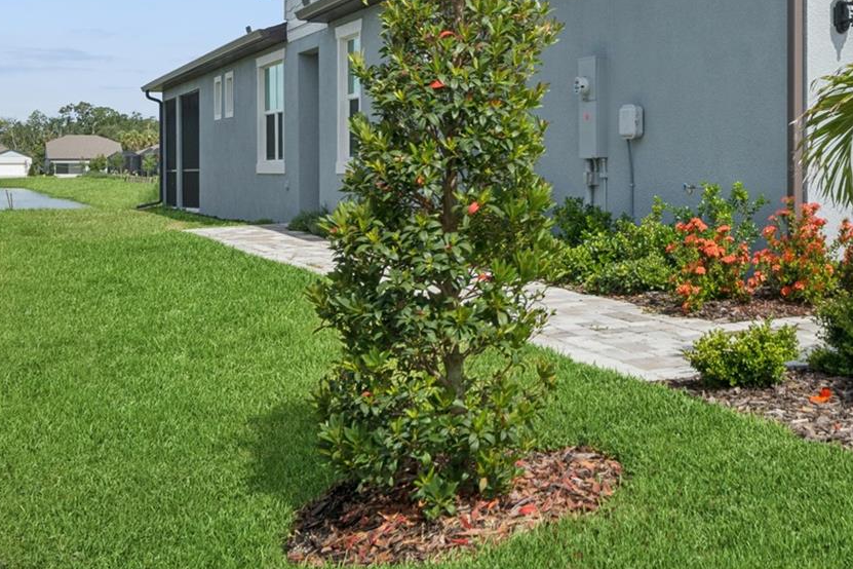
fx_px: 1232
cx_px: 714
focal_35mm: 52
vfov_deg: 25.7
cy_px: 139
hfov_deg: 36.5
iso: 200
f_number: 8
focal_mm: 18
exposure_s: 1/800
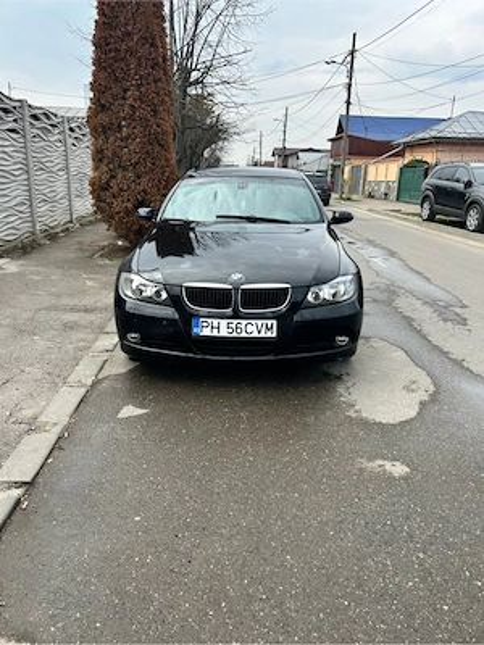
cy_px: 322
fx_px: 485
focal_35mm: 26
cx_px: 242
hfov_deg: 53.1
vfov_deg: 67.3
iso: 50
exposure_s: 1/1808
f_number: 1.5
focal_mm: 5.7
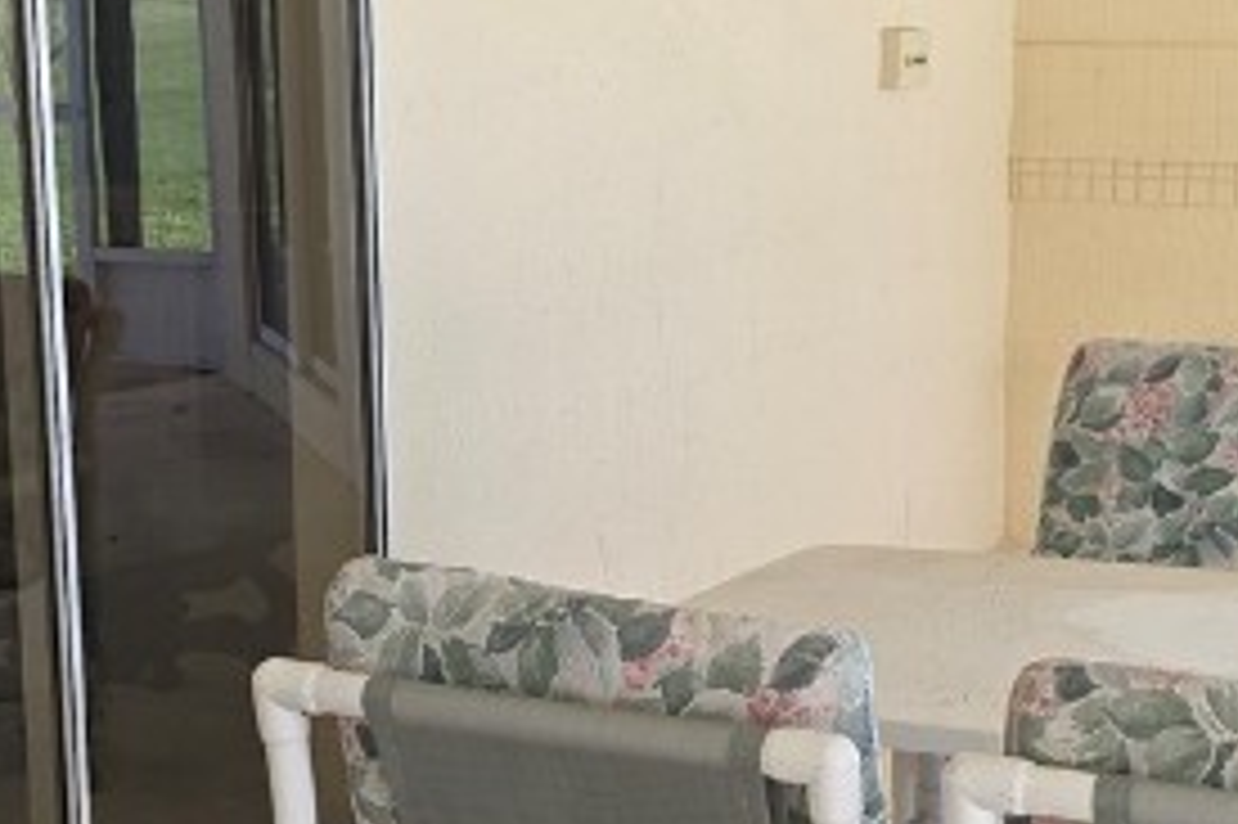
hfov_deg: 22.9
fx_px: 3059
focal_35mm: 89
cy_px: 644
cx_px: 729
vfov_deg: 15.3
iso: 12
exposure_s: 1/60
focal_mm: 6.3
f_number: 1.7
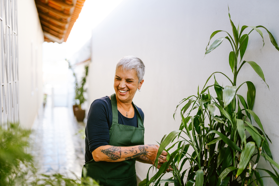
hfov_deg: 54.4
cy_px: 93
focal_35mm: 35
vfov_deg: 37.9
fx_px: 271
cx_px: 140
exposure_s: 1/800
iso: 200
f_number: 1.4
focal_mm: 35
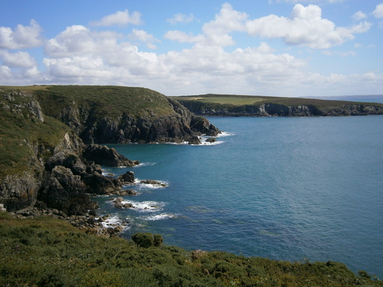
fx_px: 398
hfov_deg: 51.4
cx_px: 192
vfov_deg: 39.7
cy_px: 144
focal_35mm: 36
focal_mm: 6.4
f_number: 8.7
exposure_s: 1/200
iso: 80
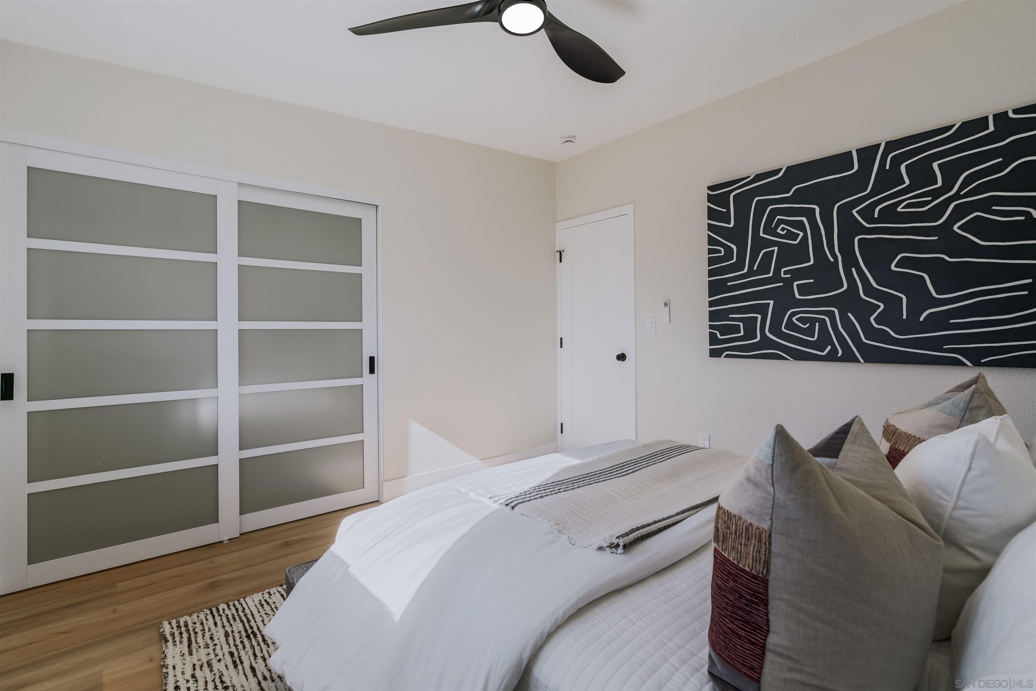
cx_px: 518
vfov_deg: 73.7
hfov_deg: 96.7
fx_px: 460
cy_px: 346
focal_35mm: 16
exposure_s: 1/50
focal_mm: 16
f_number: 8
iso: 200
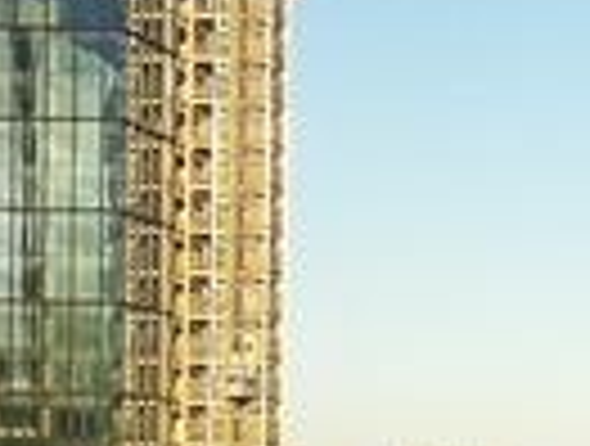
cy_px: 500
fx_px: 2529
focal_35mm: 148
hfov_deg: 12.1
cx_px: 1099
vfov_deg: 10.0
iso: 50
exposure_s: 1/339
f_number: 2.2
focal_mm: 4.5
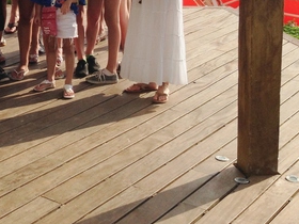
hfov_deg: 22.0
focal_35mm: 85
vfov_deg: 16.5
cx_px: -15
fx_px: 734
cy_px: -54
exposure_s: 1/2008
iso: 50
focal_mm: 4.12
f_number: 2.4
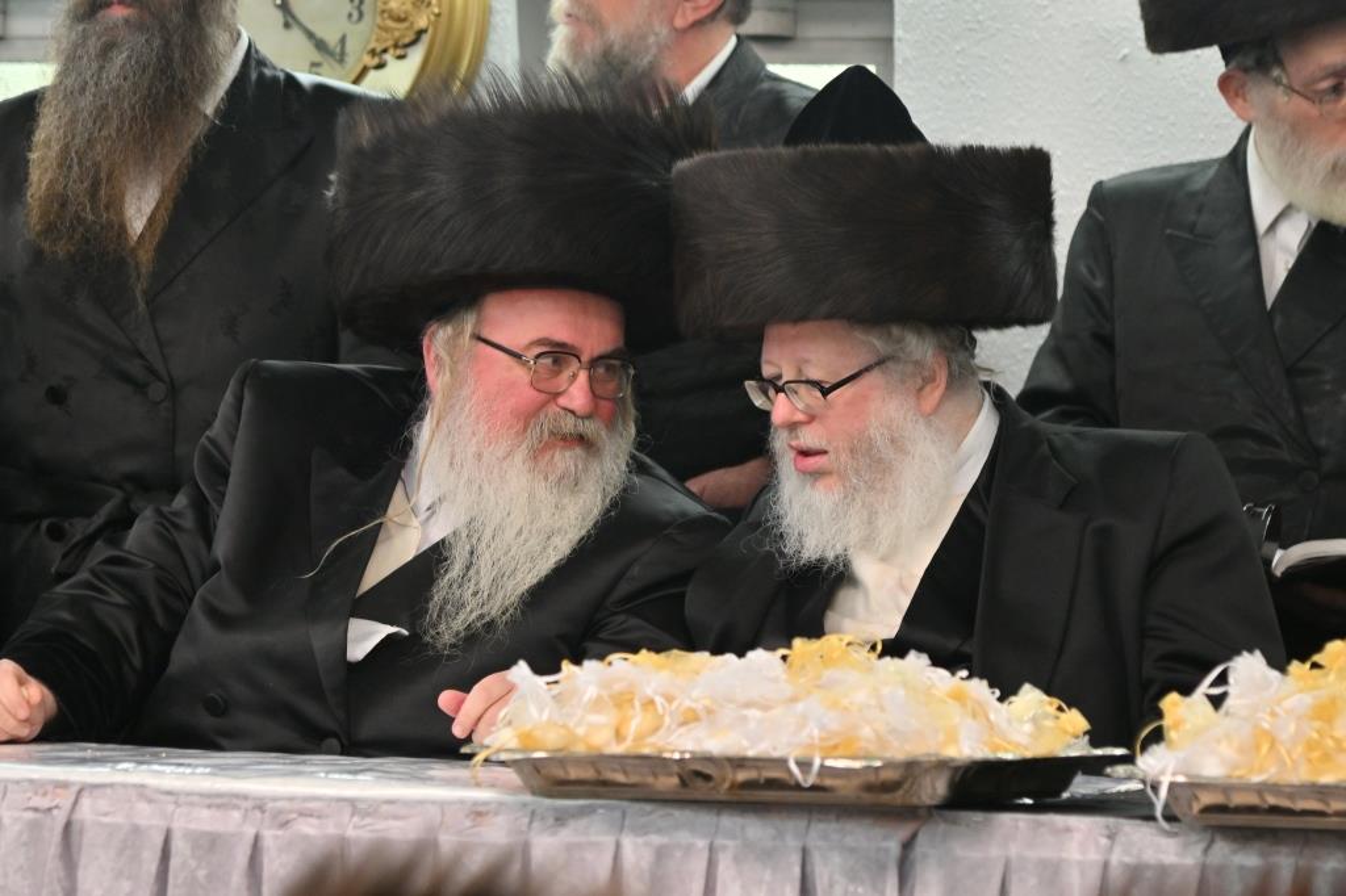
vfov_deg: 7.6
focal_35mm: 180
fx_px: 6727
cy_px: 448
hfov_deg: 11.4
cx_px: 673
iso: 640
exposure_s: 1/400
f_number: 4
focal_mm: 120
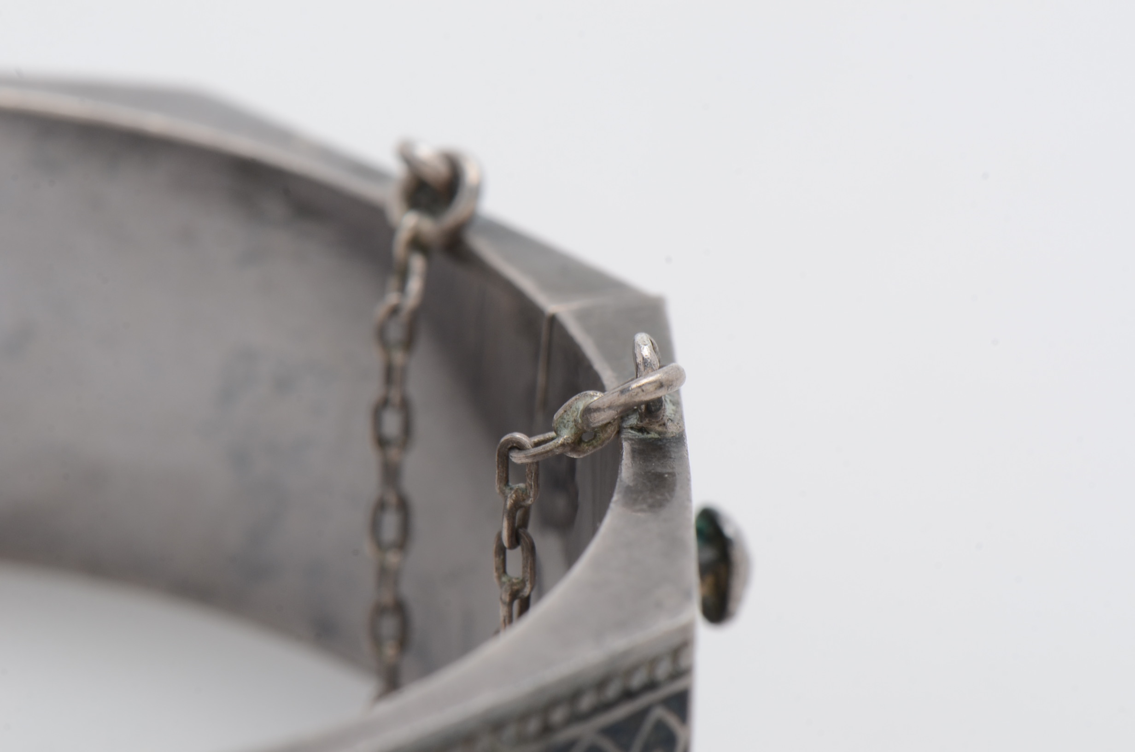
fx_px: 4011
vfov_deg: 10.7
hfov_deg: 16.1
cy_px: 376
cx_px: 568
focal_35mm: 128
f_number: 16
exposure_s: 1/125
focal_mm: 85
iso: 200
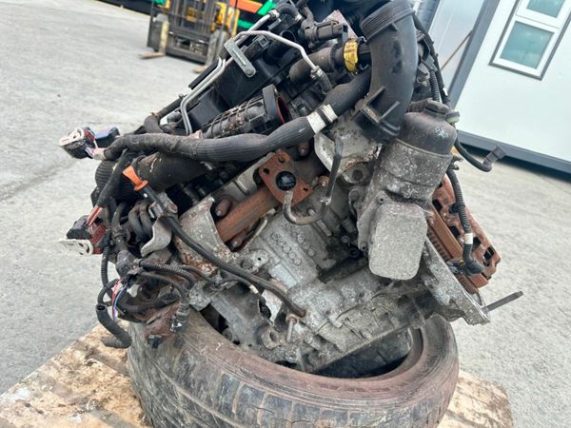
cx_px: 286
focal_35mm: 24
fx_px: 396
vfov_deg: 56.8
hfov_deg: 71.6
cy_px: 214
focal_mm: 6.86
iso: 80
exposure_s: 1/1119
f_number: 1.78
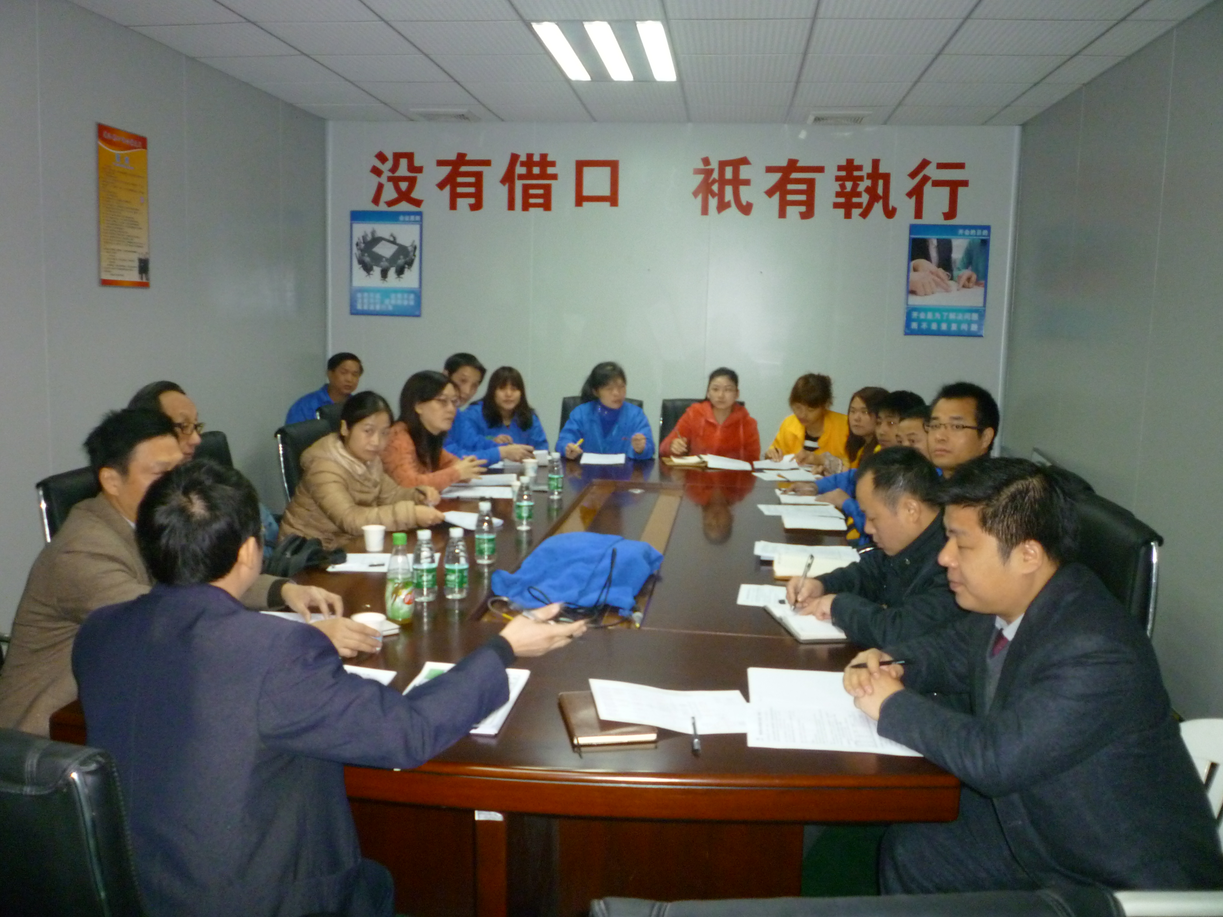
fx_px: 1025
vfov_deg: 48.2
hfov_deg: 61.7
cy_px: 458
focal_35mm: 29
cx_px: 612
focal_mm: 5.2
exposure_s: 1/30
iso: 500
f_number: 3.3
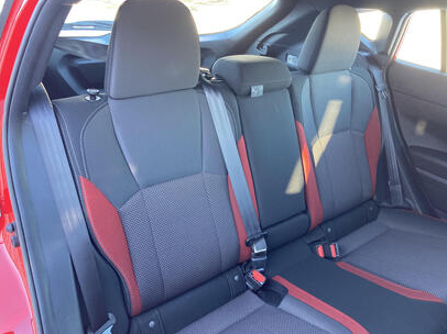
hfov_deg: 61.7
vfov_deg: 48.2
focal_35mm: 29
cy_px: 171
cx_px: 230
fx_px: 374
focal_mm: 3.99
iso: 160
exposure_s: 1/60
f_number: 1.8
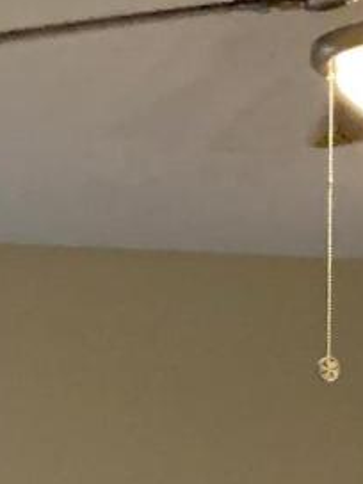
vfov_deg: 9.5
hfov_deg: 7.8
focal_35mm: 191
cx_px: 235
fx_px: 2671
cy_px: 1055
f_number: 1.8
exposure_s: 1/40
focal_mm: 4.25
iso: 320
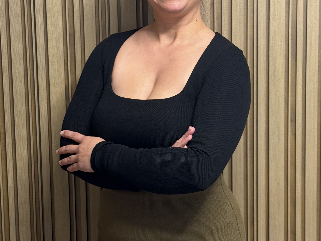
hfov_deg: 23.6
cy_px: 112
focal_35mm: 83
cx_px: 163
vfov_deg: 17.8
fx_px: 770
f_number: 1.78
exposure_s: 1/50
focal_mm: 6.76
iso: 125
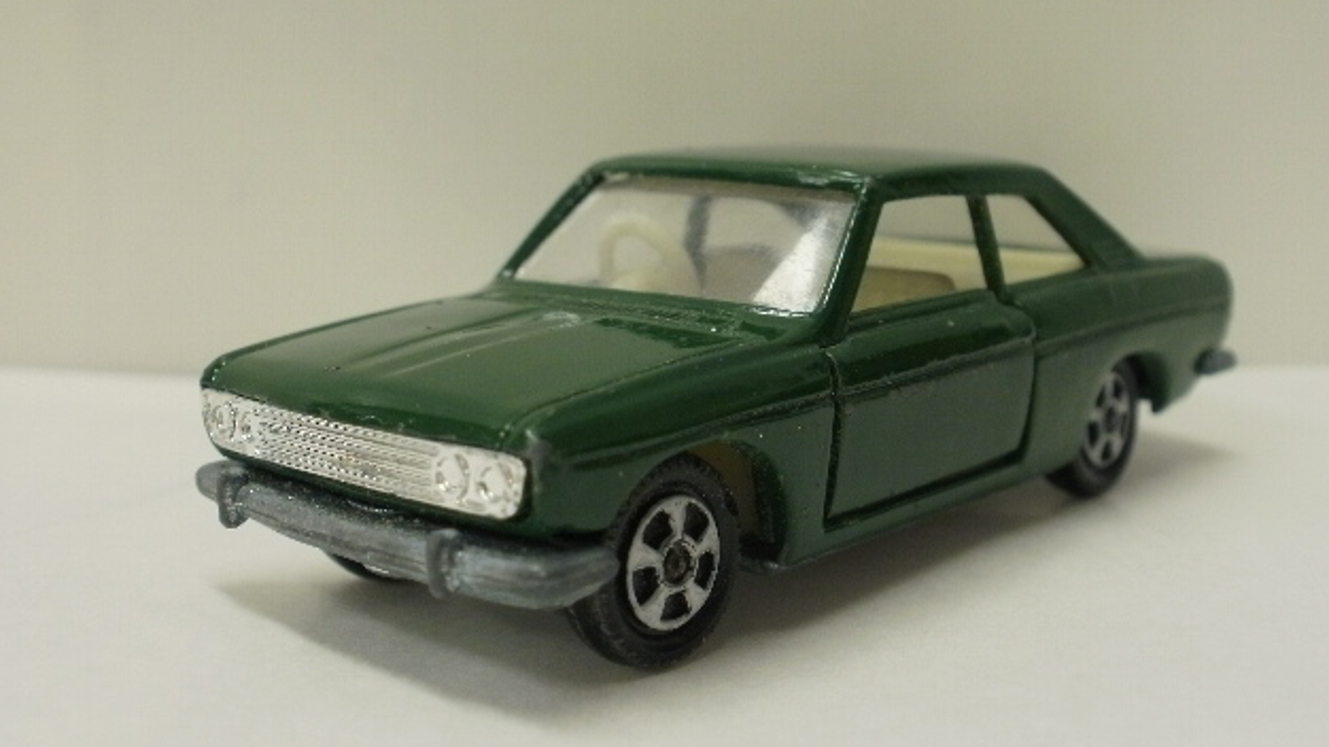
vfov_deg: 24.4
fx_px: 1727
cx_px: 677
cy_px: 361
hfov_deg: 42.1
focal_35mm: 49
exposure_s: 1/25
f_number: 4
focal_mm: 7.7
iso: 125
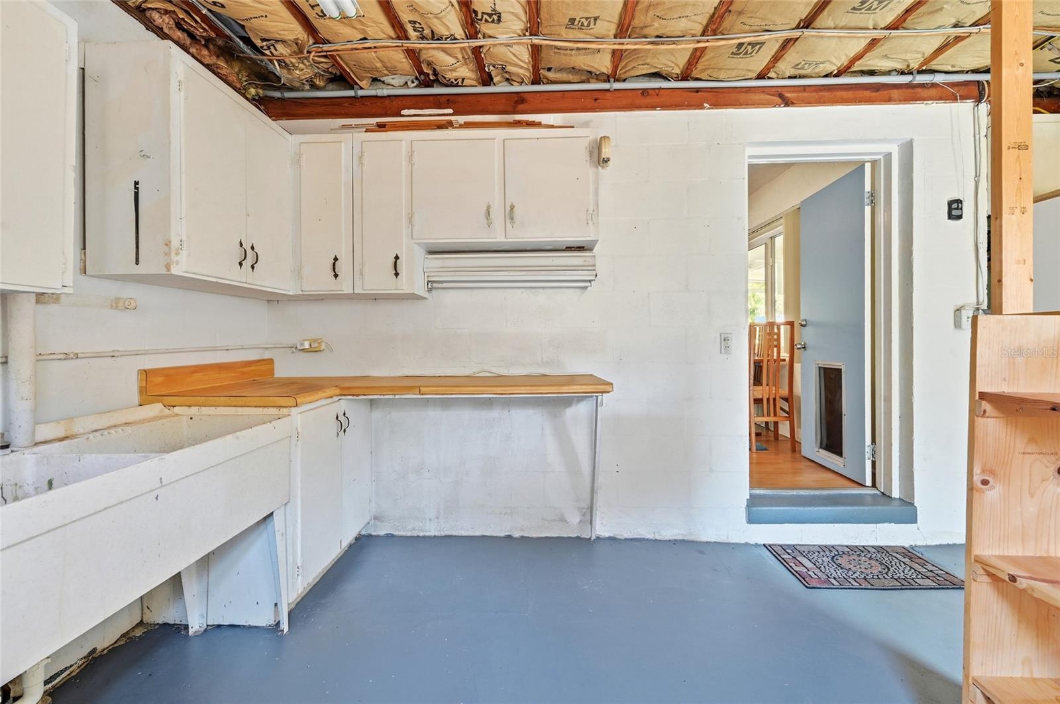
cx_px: 530
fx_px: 471
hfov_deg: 96.8
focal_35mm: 16
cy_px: 352
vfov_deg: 73.6
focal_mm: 16
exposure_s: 1/100
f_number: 9
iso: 250
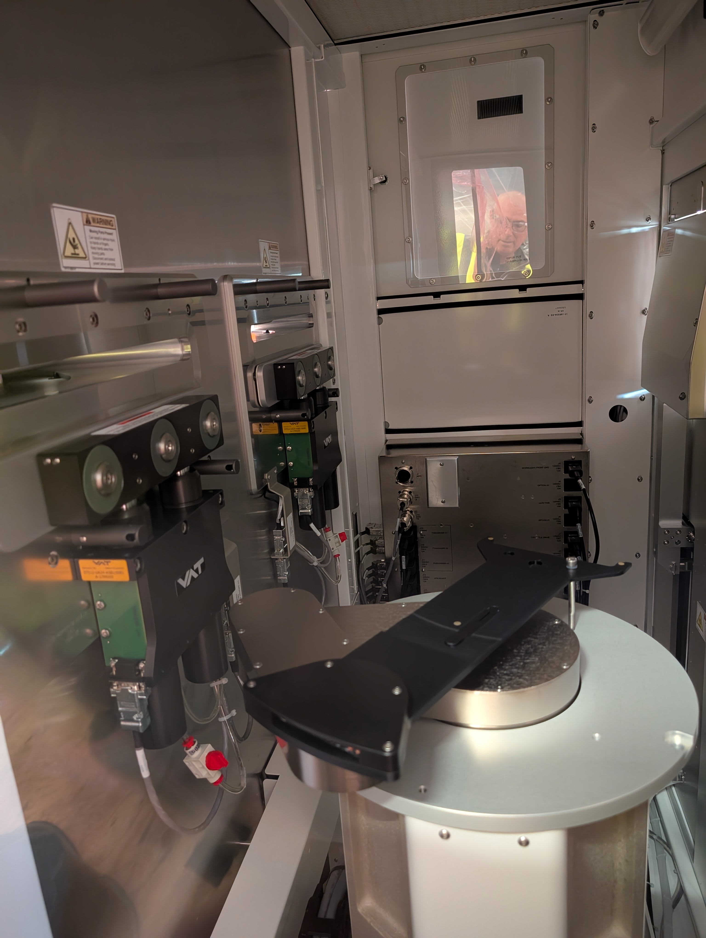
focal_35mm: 24
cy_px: 469
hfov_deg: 56.9
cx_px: 353
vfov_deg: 71.5
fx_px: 651
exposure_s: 1/11.4
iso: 2015
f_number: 1.68
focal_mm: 6.9
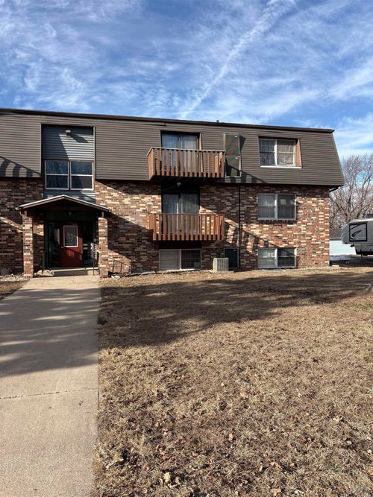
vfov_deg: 67.3
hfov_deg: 53.0
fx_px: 374
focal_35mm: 26
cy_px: 248
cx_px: 186
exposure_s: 1/1751
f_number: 1.6
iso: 50
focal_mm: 5.96
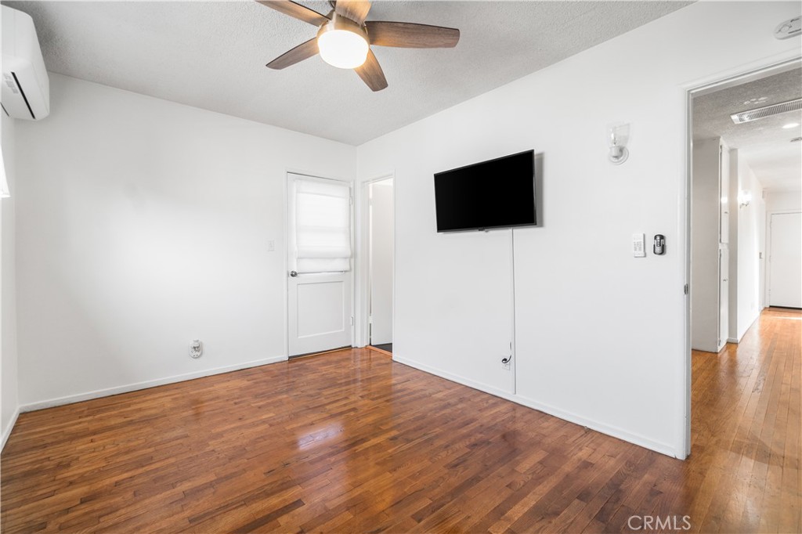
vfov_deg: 77.3
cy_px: 267
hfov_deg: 100.4
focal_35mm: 15
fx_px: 334
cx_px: 401
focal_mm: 10
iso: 320
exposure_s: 1/13
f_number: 7.1
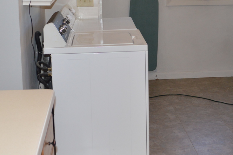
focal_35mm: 66
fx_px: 427
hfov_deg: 30.5
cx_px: 137
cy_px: 13
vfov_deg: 20.2
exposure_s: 1/80
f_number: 4
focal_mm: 18
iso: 400
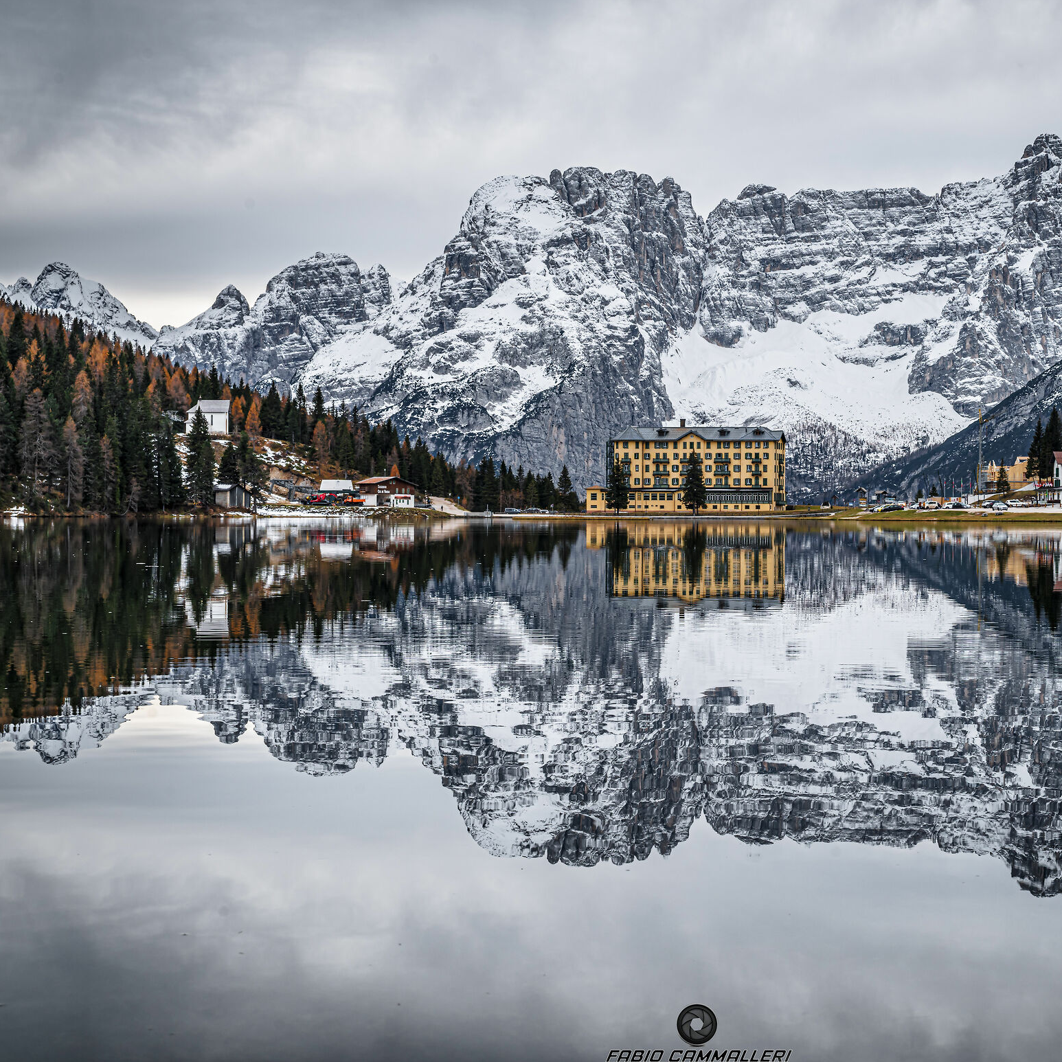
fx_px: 2291
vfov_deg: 26.1
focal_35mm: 66
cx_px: 697
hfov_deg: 26.0
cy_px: 542
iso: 100
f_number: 11
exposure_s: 1/60
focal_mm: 50
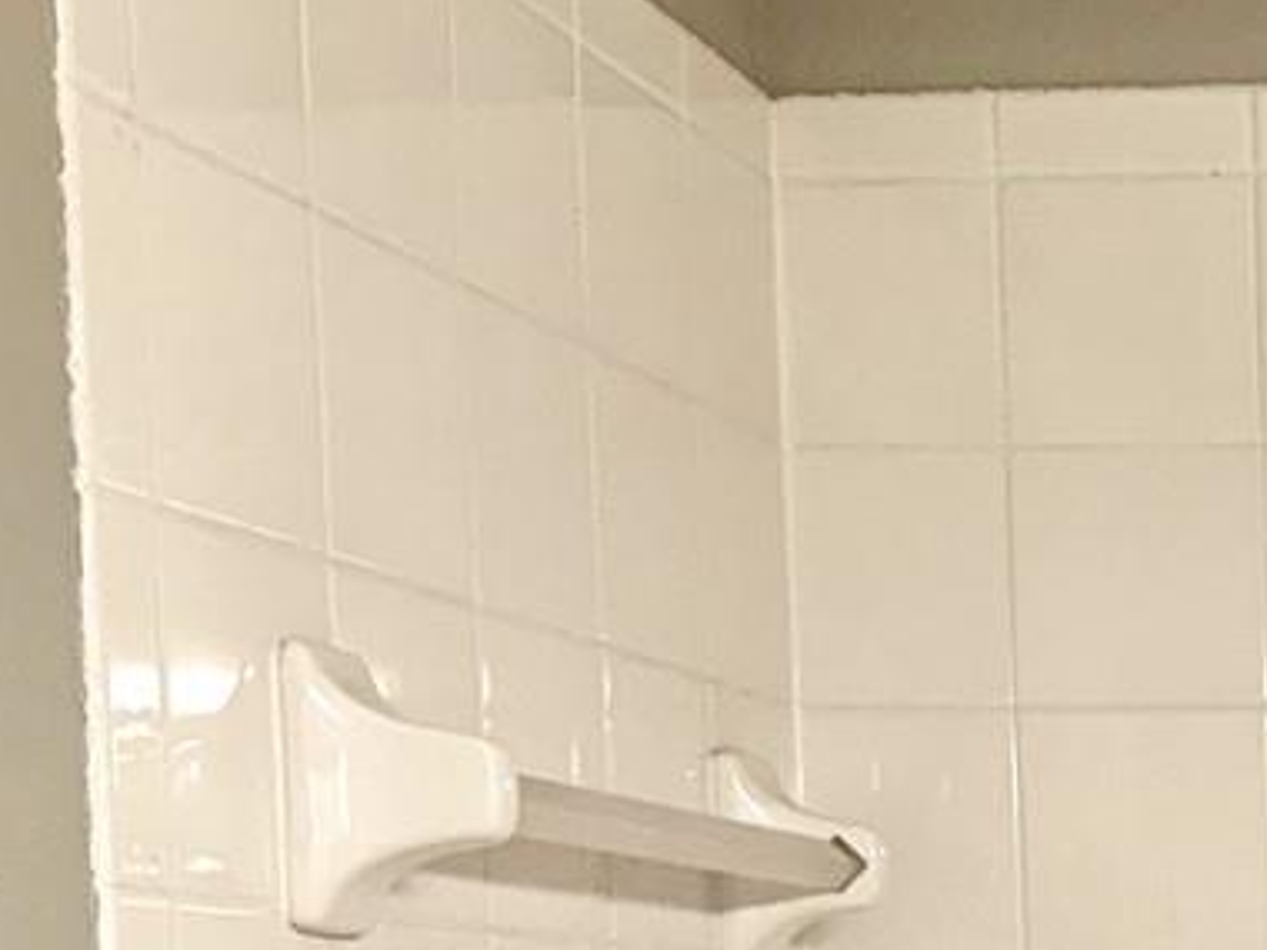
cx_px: 1844
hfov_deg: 17.6
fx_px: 3697
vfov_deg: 13.8
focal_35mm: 101
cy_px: 1403
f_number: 1.78
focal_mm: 6.76
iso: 64
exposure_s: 1/120
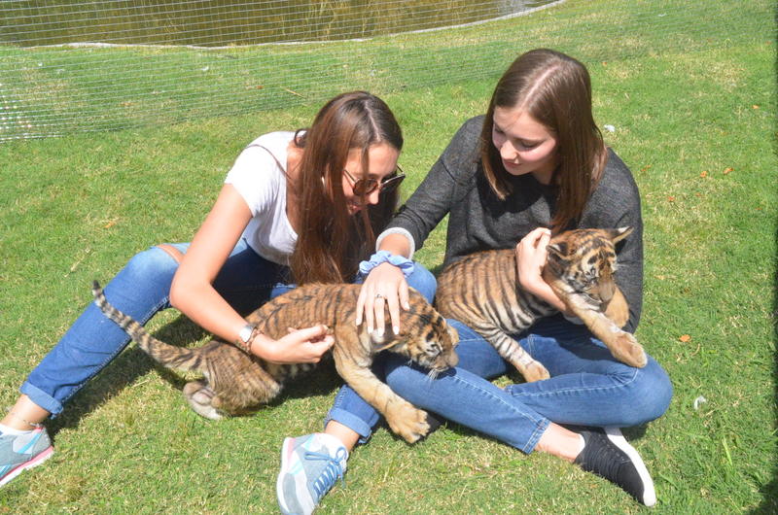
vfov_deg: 31.8
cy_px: 258
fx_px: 906
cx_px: 389
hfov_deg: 46.5
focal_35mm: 42
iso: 4000
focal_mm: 28
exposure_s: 1/1600
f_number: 20
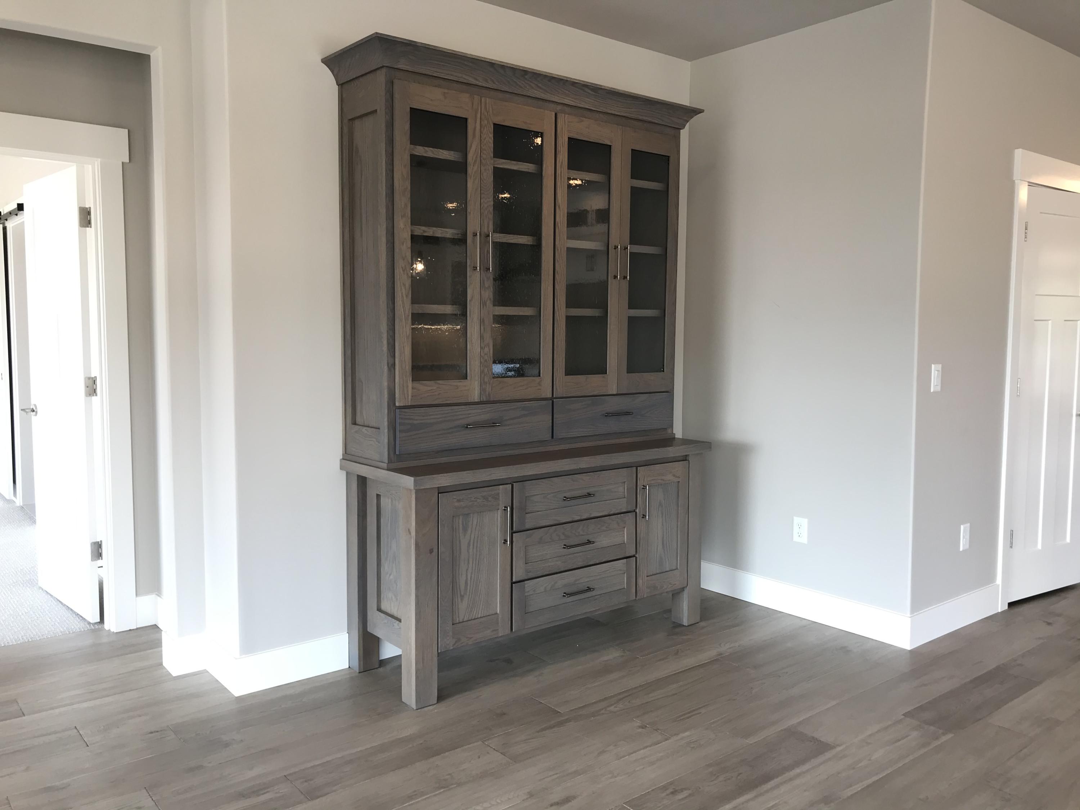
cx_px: 540
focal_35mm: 28
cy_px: 405
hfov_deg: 63.4
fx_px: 874
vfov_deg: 49.7
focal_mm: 3.99
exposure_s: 1/60
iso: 25
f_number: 1.8
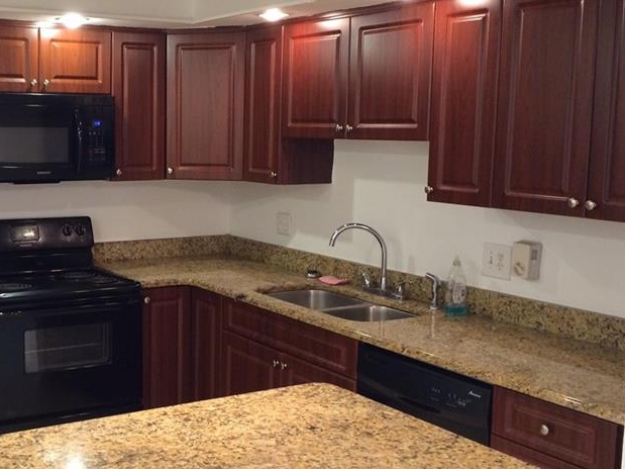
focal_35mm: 48
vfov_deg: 30.3
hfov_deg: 38.6
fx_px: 866
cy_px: 226
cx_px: 151
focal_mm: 4.15
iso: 160
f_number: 2.2
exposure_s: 1/30
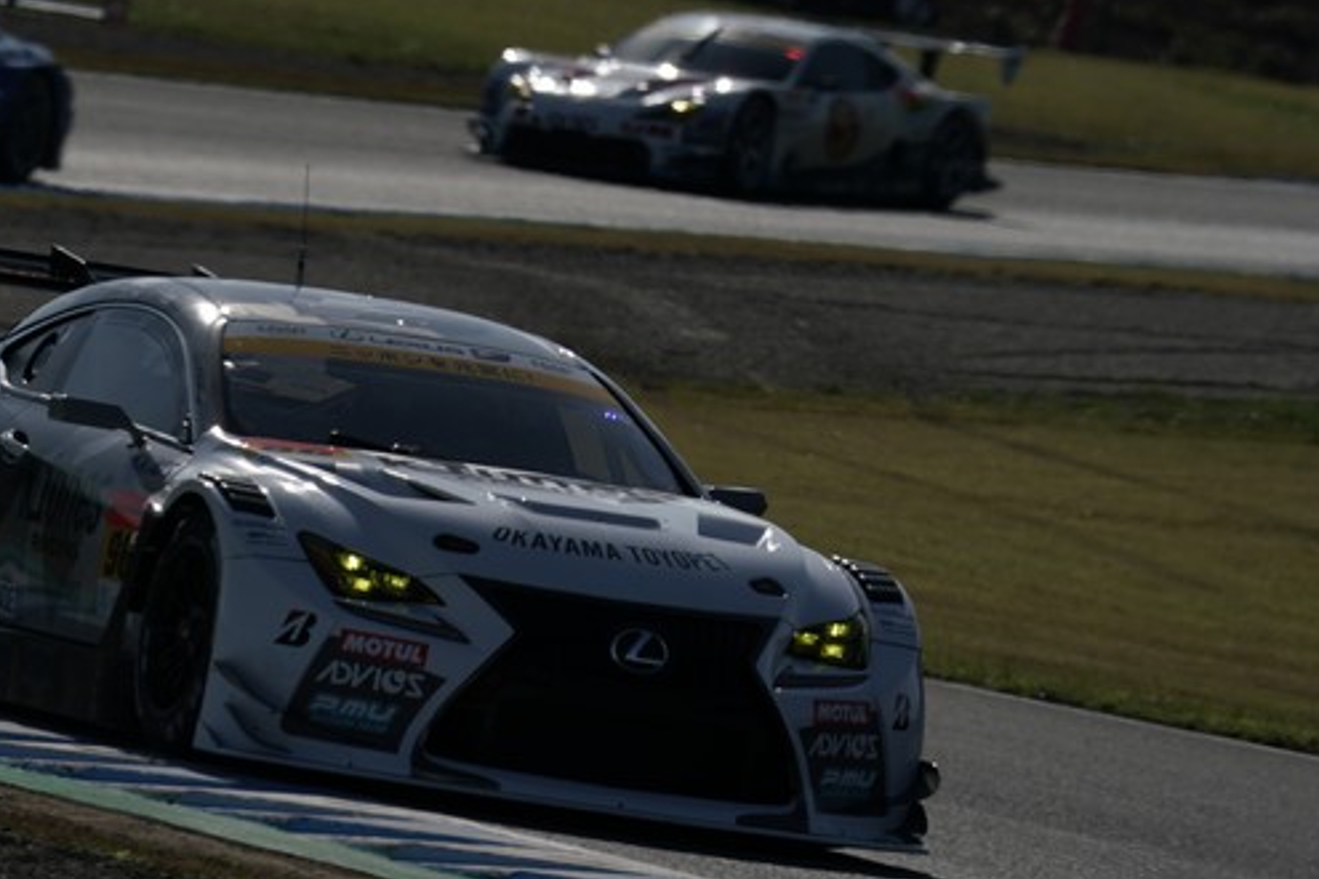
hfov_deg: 2.8
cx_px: 373
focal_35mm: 727
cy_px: 474
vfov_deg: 1.9
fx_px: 26634
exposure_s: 1/1600
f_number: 11
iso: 200
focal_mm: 500
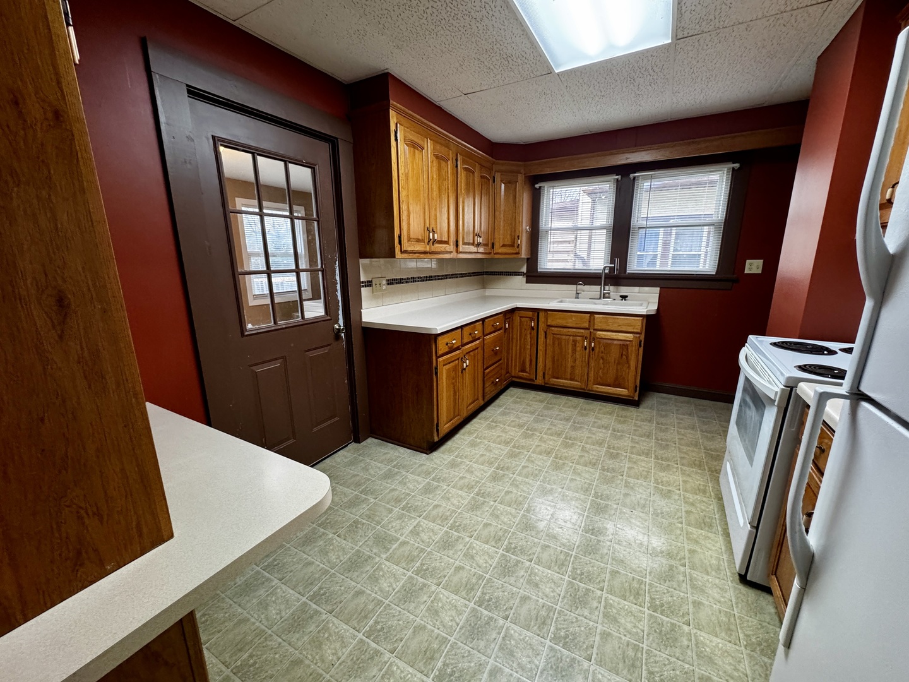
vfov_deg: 85.7
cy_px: 341
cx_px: 454
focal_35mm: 14
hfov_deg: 102.1
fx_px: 368
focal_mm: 2.22
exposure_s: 1/60
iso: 320
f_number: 2.2
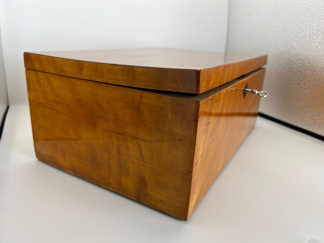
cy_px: 122
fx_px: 243
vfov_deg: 53.1
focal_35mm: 26
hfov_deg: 67.3
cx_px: 162
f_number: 1.5
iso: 40
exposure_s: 1/100
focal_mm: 5.7
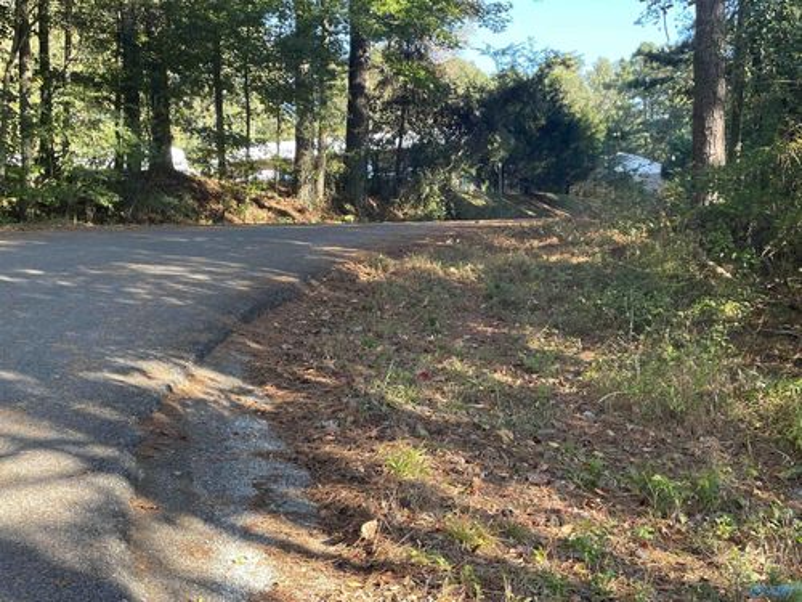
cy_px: 301
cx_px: 401
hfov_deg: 42.9
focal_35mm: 44
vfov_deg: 32.9
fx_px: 1019
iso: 32
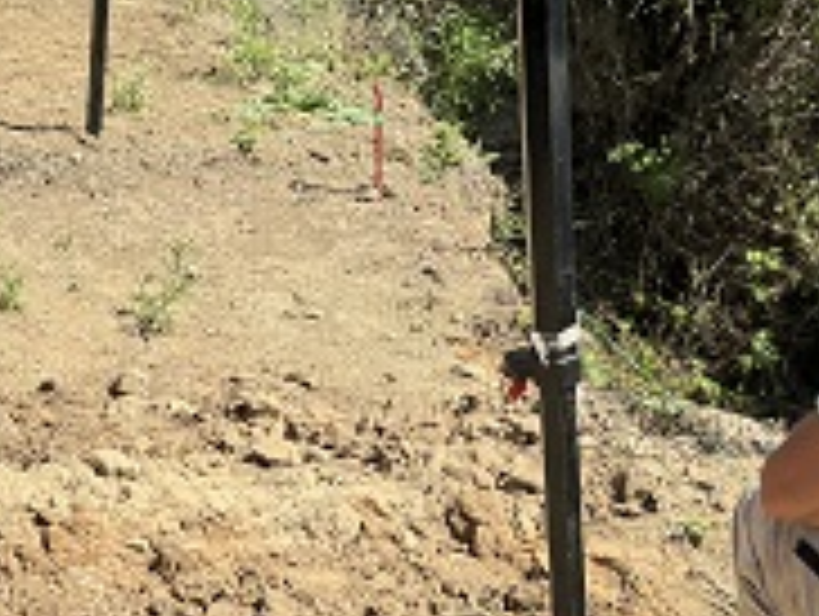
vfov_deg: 18.7
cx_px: 58
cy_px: 283
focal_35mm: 79
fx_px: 1872
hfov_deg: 23.9
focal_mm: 6.76
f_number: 1.78
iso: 80
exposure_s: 1/2833
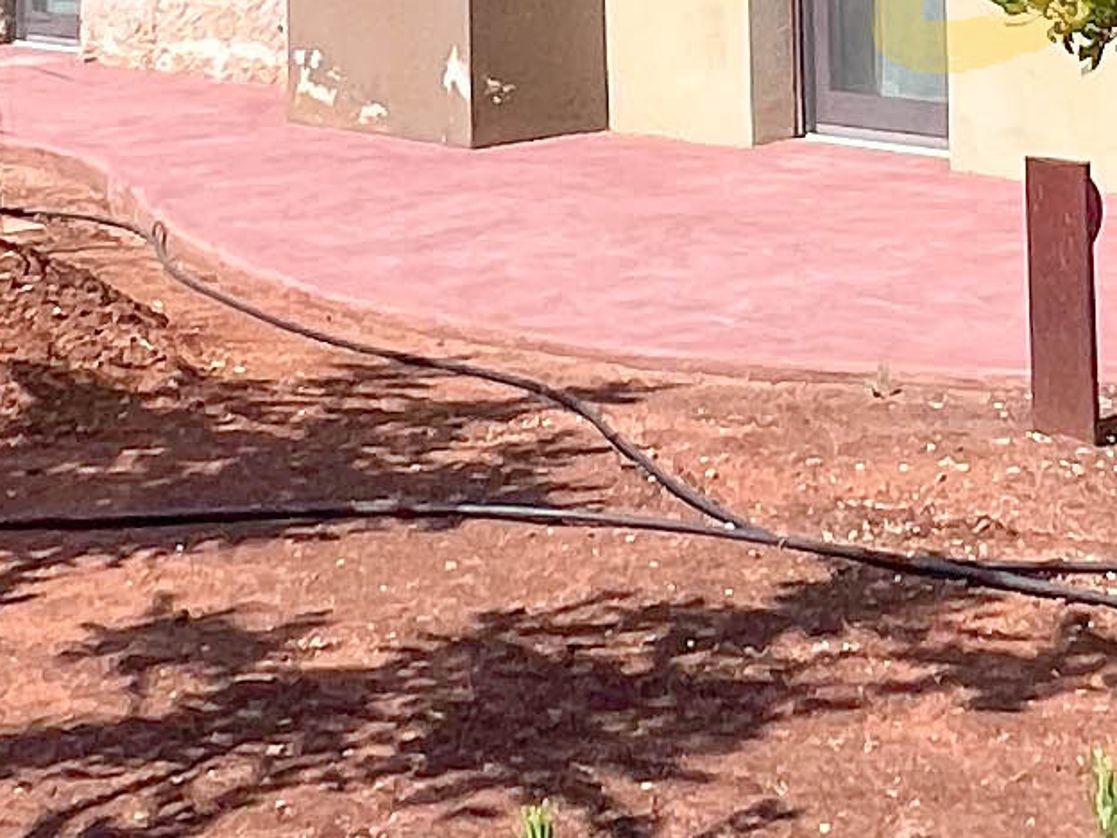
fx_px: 2711
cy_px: -446
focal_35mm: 84
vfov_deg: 16.0
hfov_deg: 23.2
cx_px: 734
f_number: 1.8
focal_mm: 1.57
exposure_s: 1/2100
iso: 32
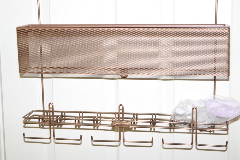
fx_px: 480
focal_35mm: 72
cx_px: 120
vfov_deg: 18.9
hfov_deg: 28.1
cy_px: 80
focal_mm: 48
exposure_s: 1/60
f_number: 5.3
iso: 1250
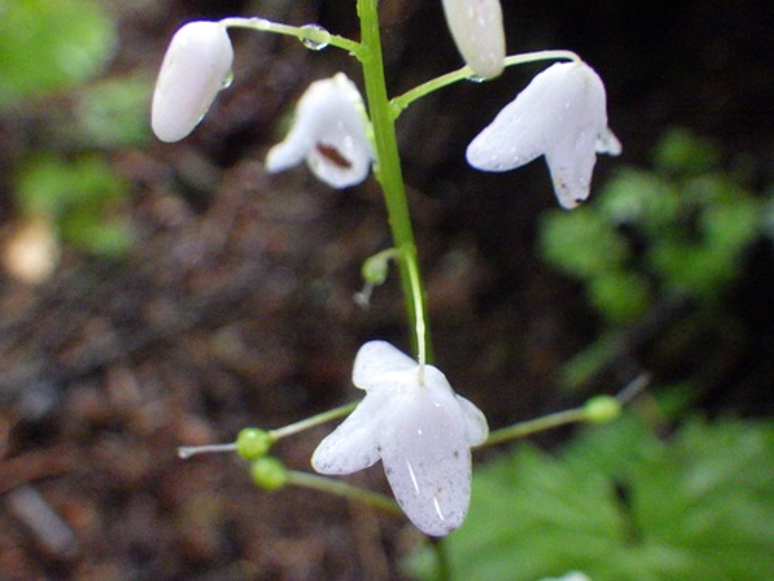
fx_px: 760
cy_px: 290
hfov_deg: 54.0
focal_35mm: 34
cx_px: 387
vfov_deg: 41.8
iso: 1000
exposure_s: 1/50
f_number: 3.8
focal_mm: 6.1
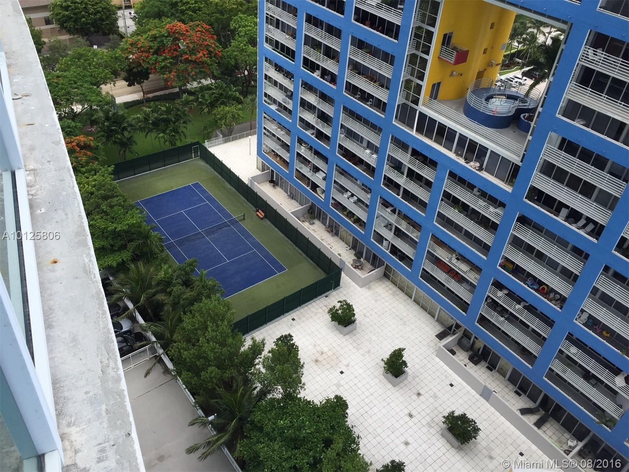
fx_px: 527
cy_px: 236
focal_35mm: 29
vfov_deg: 48.2
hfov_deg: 61.7
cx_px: 314
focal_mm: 4.15
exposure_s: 1/694
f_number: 2.2
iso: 32
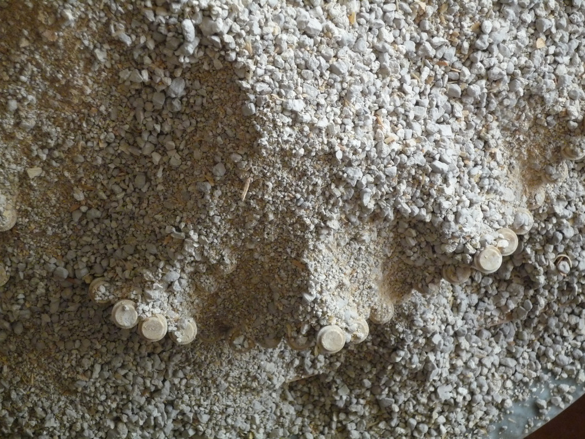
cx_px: 292
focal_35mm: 75
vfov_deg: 19.6
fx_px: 1267
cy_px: 220
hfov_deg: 26.0
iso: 400
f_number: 4.9
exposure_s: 1/60
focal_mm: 13.2
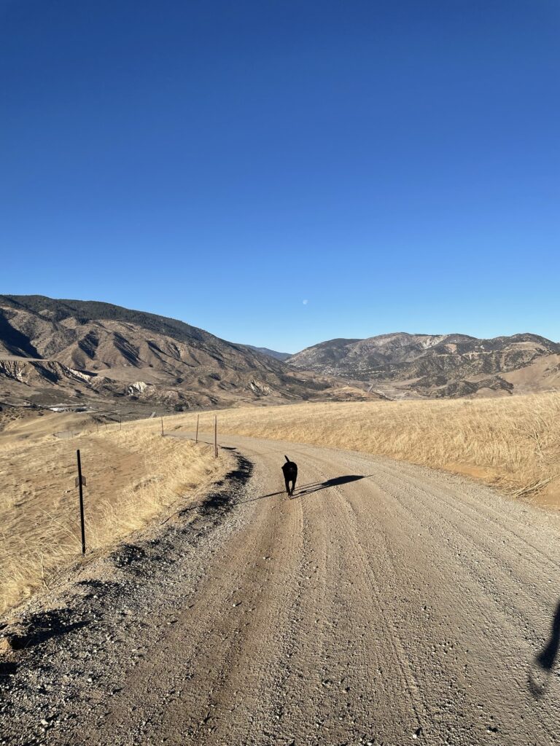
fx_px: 561
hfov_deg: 53.1
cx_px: 280
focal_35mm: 26
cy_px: 373
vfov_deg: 67.3
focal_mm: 4.2
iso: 32
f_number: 1.6
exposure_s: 1/4000
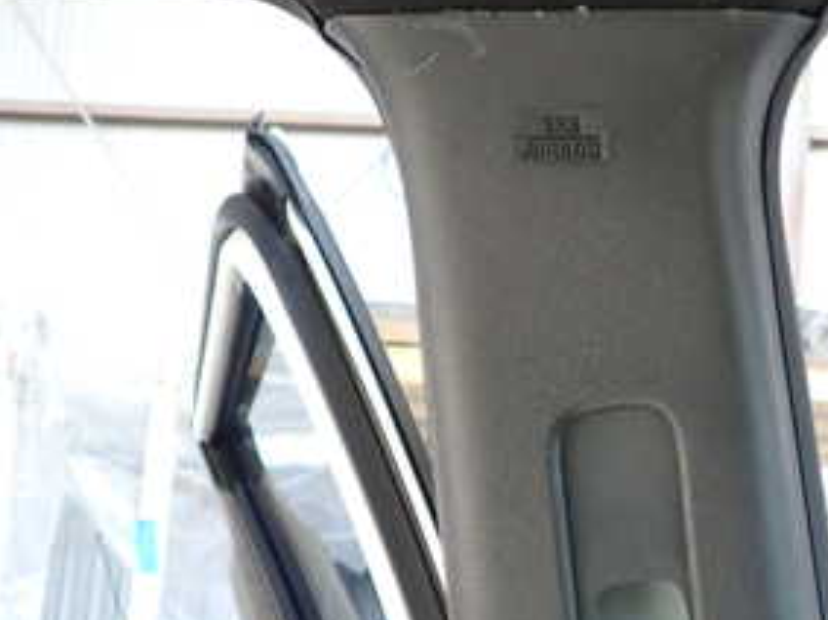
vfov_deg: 26.5
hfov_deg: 35.4
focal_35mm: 53
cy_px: 570
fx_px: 1267
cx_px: 614
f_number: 2
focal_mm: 4.5
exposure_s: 1/80
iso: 100
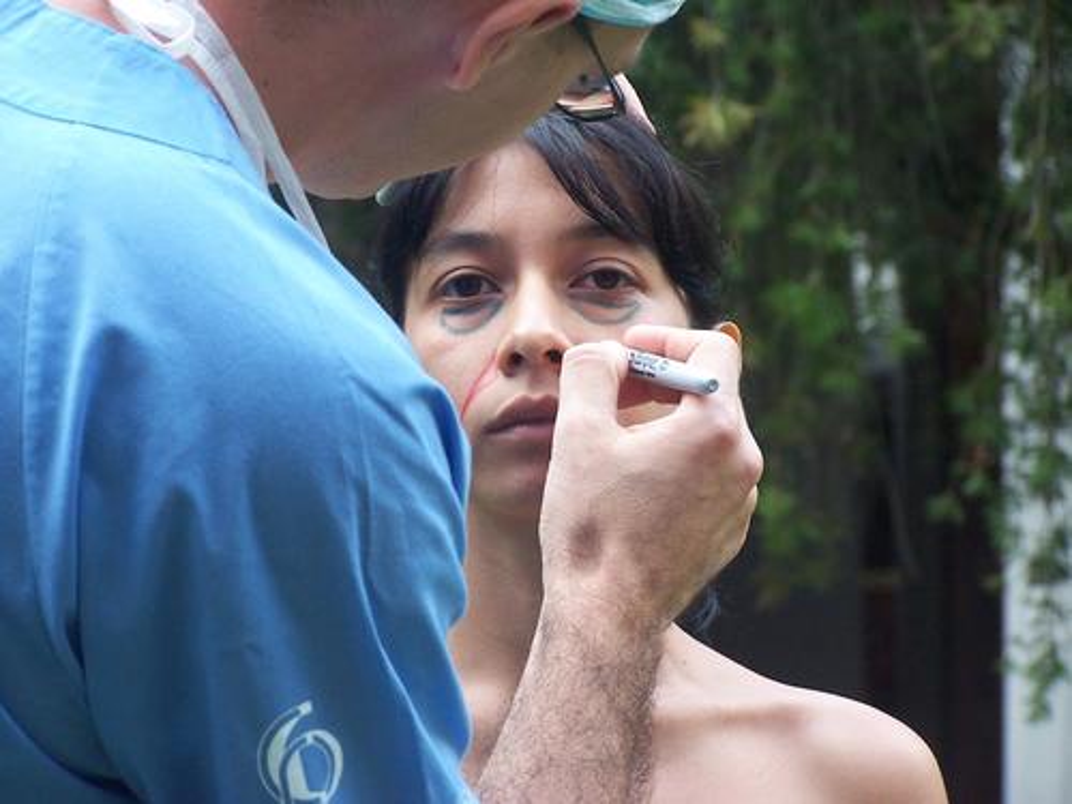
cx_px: 536
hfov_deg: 10.5
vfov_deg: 7.9
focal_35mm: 189
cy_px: 402
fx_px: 5853
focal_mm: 31.3
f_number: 3.2
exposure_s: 1/45
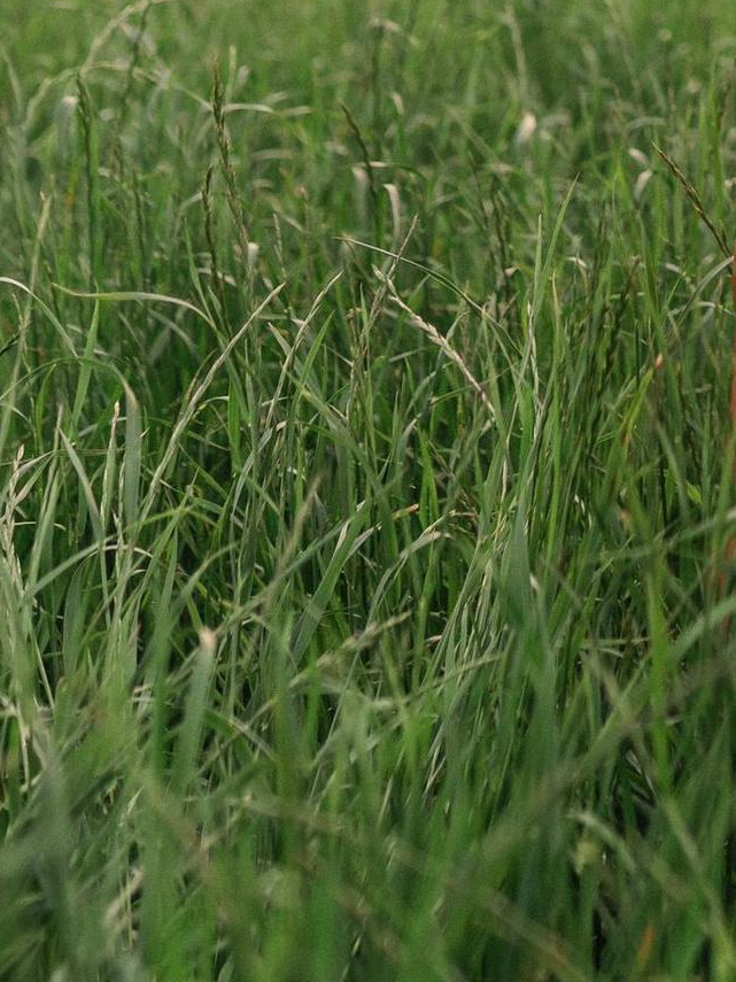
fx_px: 4282
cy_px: -730
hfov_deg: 9.4
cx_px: 1328
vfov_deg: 12.1
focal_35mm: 151
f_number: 2.8
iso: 320
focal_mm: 35
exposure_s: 1/1000
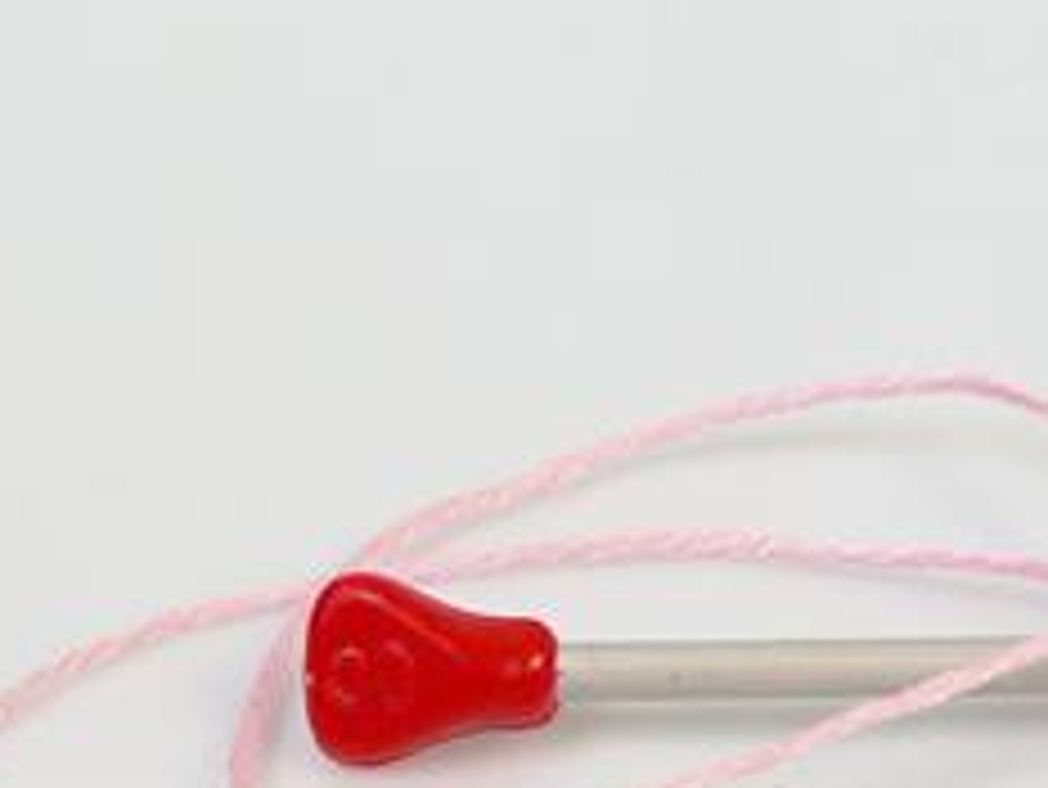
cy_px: 628
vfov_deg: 7.5
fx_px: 6028
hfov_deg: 9.9
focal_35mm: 199
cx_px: 486
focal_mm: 23.76
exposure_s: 1/40.5
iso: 200
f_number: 3
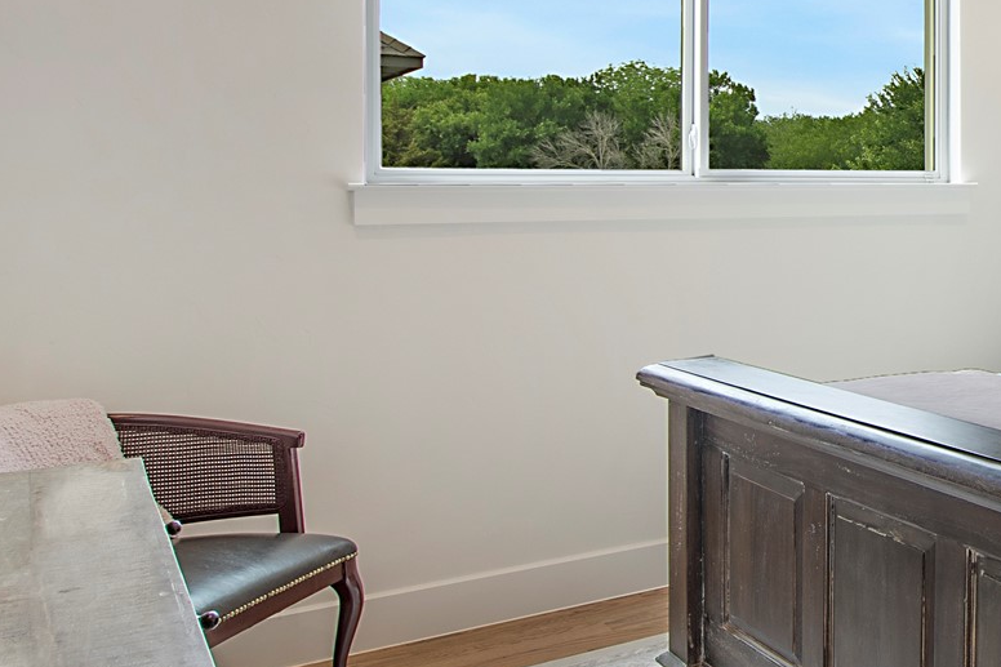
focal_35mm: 42
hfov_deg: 38.0
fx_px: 1168
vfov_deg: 31.5
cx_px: 1120
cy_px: 195
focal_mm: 10
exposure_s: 1/200
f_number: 7.1
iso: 100
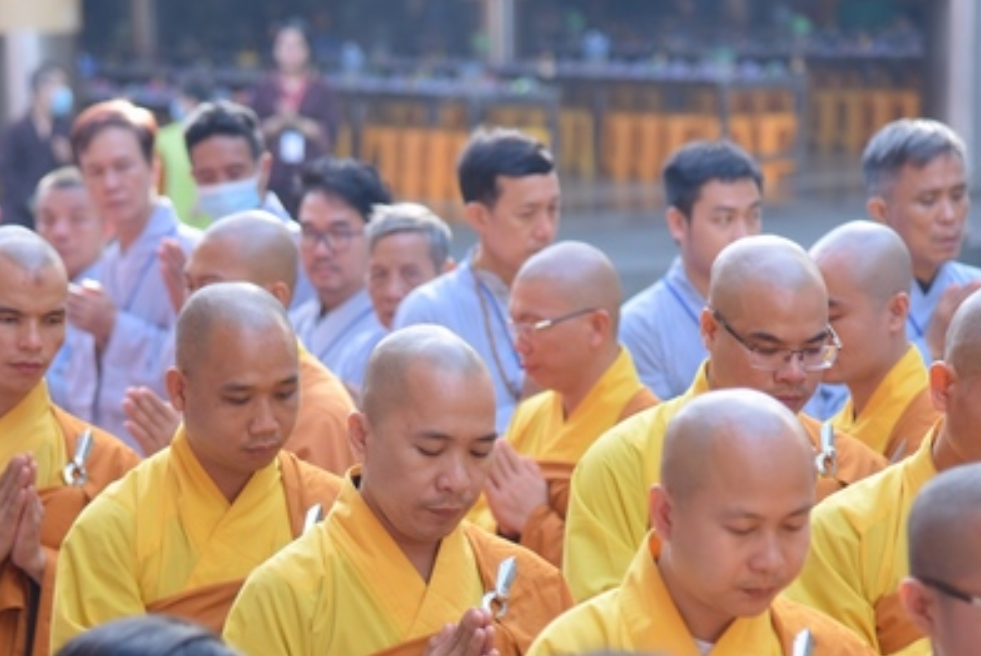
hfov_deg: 11.8
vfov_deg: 7.9
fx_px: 4745
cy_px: 541
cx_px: 373
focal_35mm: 174
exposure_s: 1/100
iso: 125
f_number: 4
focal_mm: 105
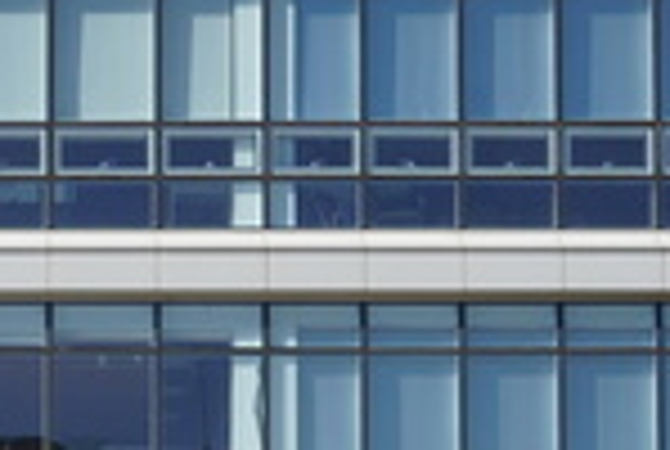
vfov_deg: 6.6
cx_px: -148
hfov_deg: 9.7
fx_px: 3881
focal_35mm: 208
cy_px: 493
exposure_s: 1/320
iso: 100
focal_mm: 33
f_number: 7.1
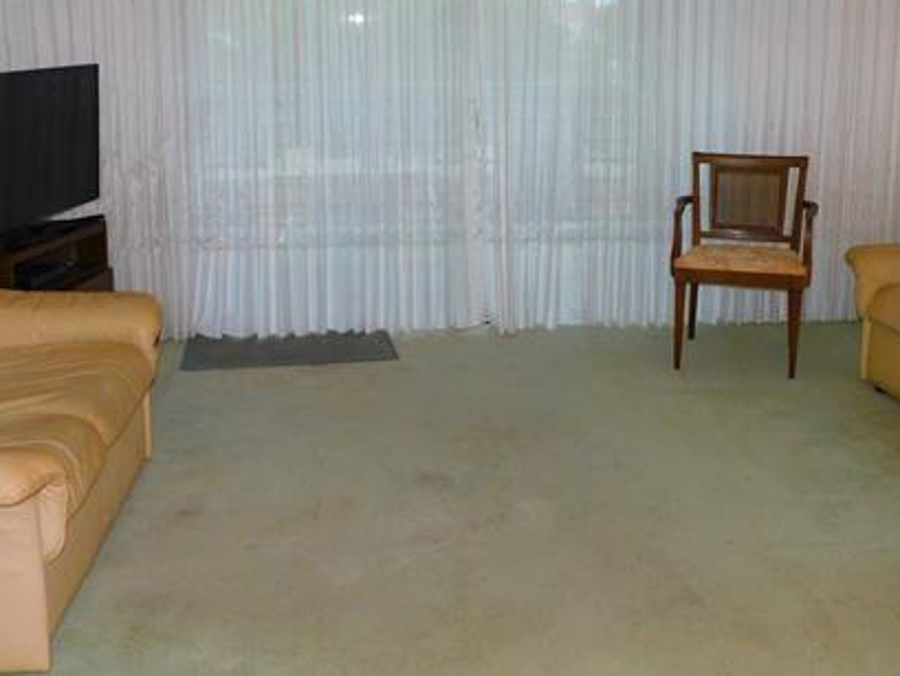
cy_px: 229
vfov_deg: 32.0
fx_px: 1170
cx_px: 522
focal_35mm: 45
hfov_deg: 41.9
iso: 200
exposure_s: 1/30
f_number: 3
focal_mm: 4
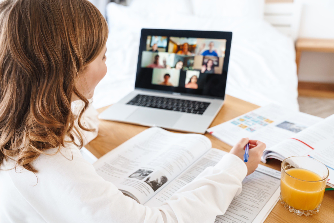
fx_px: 343
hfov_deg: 51.9
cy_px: 112
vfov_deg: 36.0
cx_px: 167
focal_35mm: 37
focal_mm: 37
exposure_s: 1/160
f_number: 4.5
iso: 800
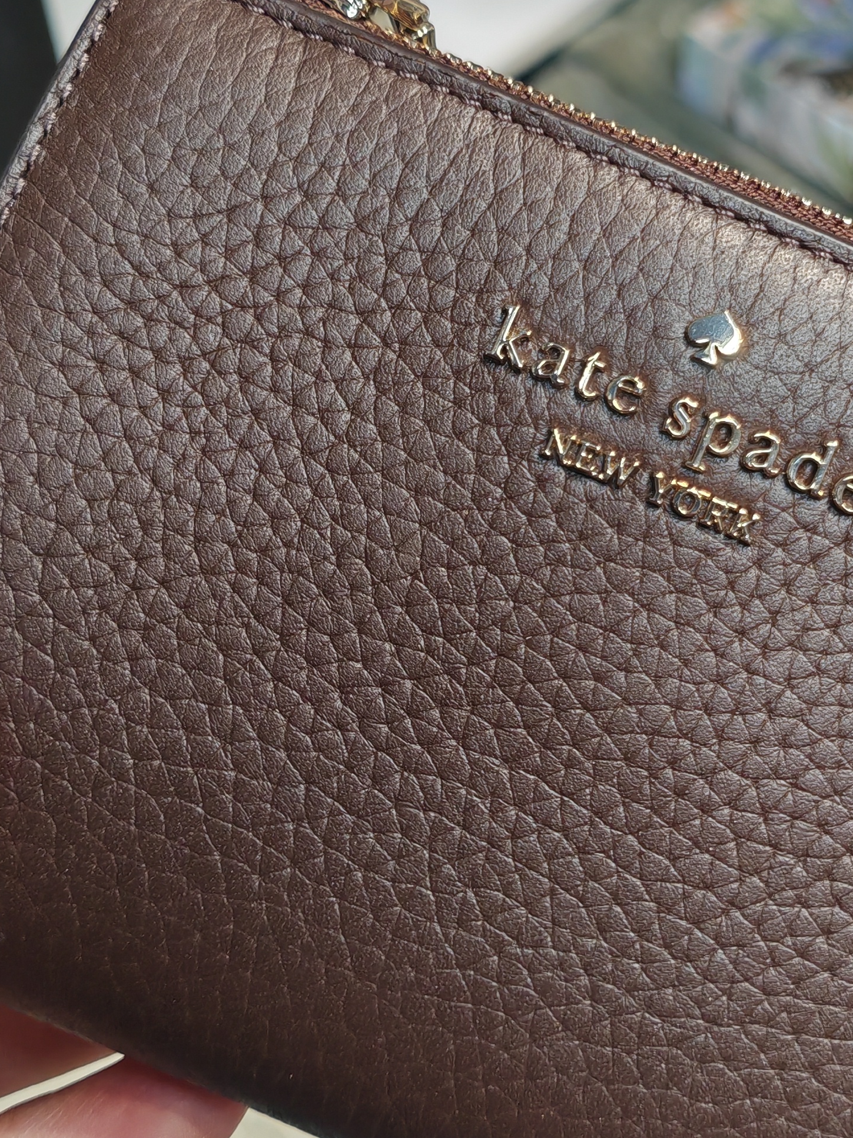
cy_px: 432
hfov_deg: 27.1
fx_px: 1741
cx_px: 642
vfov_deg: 36.0
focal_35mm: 53
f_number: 1.9
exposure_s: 1/100
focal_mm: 5.3
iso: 64
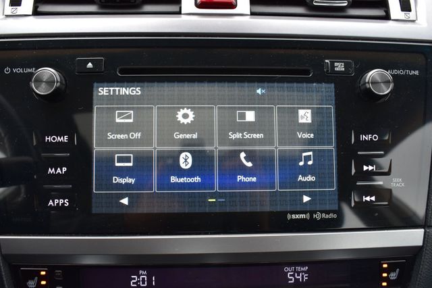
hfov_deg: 57.2
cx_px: 216
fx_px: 396
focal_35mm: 33
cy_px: 144
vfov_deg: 39.9
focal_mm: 22
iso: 400
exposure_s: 1/25
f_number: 7.1
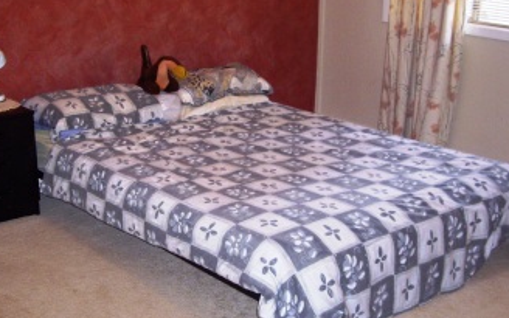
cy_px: 168
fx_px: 763
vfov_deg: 23.6
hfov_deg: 36.9
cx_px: 227
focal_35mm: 55
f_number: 2.8
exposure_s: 1/40
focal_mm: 7.9
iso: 400
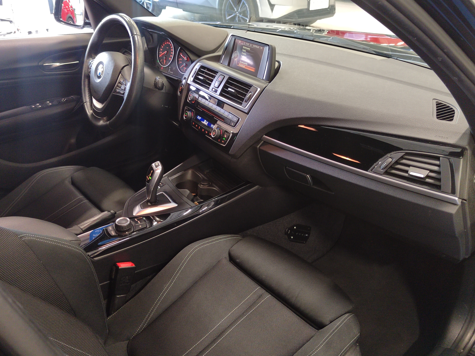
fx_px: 412
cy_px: 178
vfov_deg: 46.8
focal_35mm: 30
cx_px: 238
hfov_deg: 60.0
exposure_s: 1/60
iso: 2616
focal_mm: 5.52
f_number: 1.9
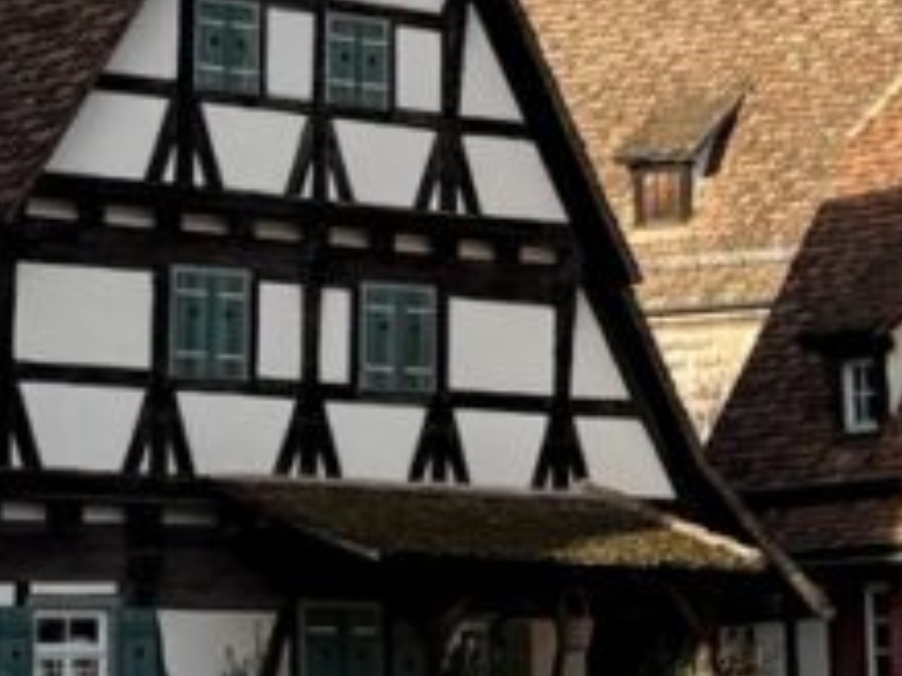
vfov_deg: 7.6
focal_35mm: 190
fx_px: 4948
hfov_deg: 10.4
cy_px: -495
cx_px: 605
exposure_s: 1/2513
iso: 50
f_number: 1.6
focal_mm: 5.96
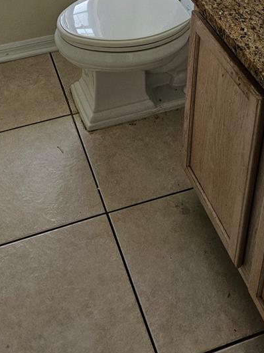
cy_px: -23
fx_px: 529
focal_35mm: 52
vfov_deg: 32.9
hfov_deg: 27.9
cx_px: 101
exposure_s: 1/120
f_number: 1.8
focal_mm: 5.4
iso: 100
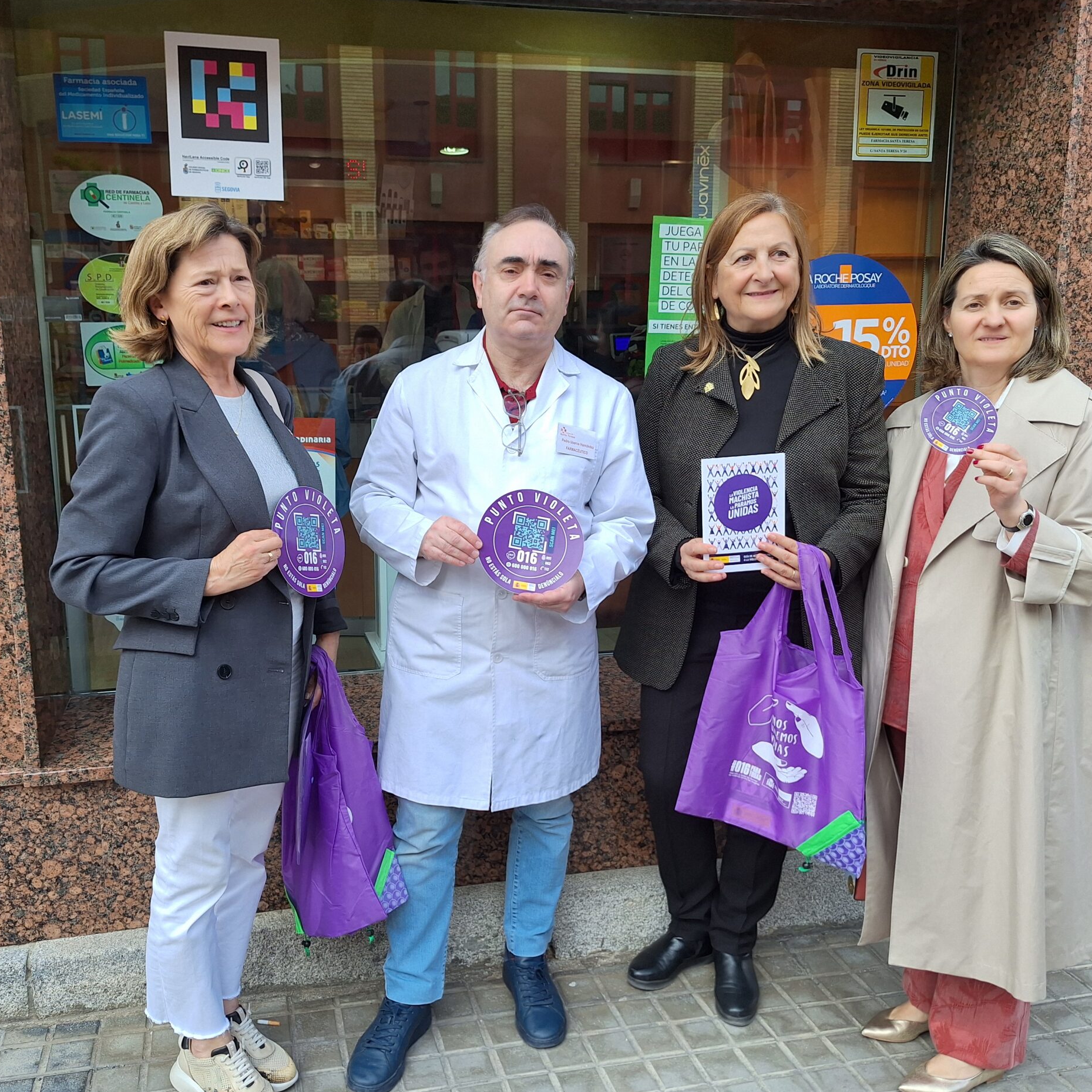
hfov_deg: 57.0
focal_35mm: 28
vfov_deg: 57.3
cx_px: 455
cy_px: 559
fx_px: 999
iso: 40
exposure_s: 1/576
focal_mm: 5.54
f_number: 1.8
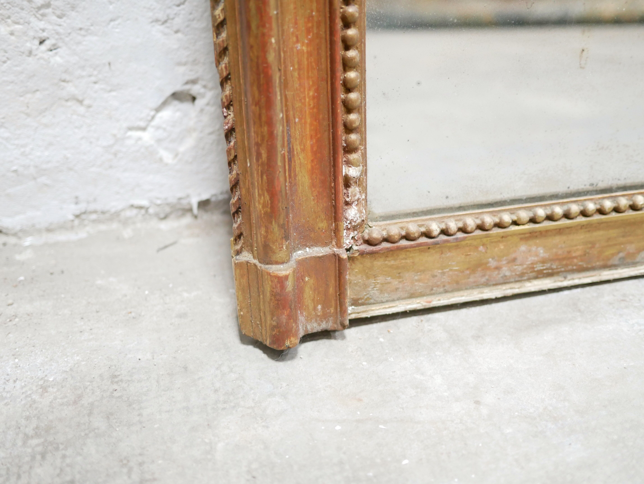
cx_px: 322
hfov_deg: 46.8
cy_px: 242
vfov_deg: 36.0
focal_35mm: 40
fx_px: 744
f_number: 1.7
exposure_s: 1/60
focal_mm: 20
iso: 1250
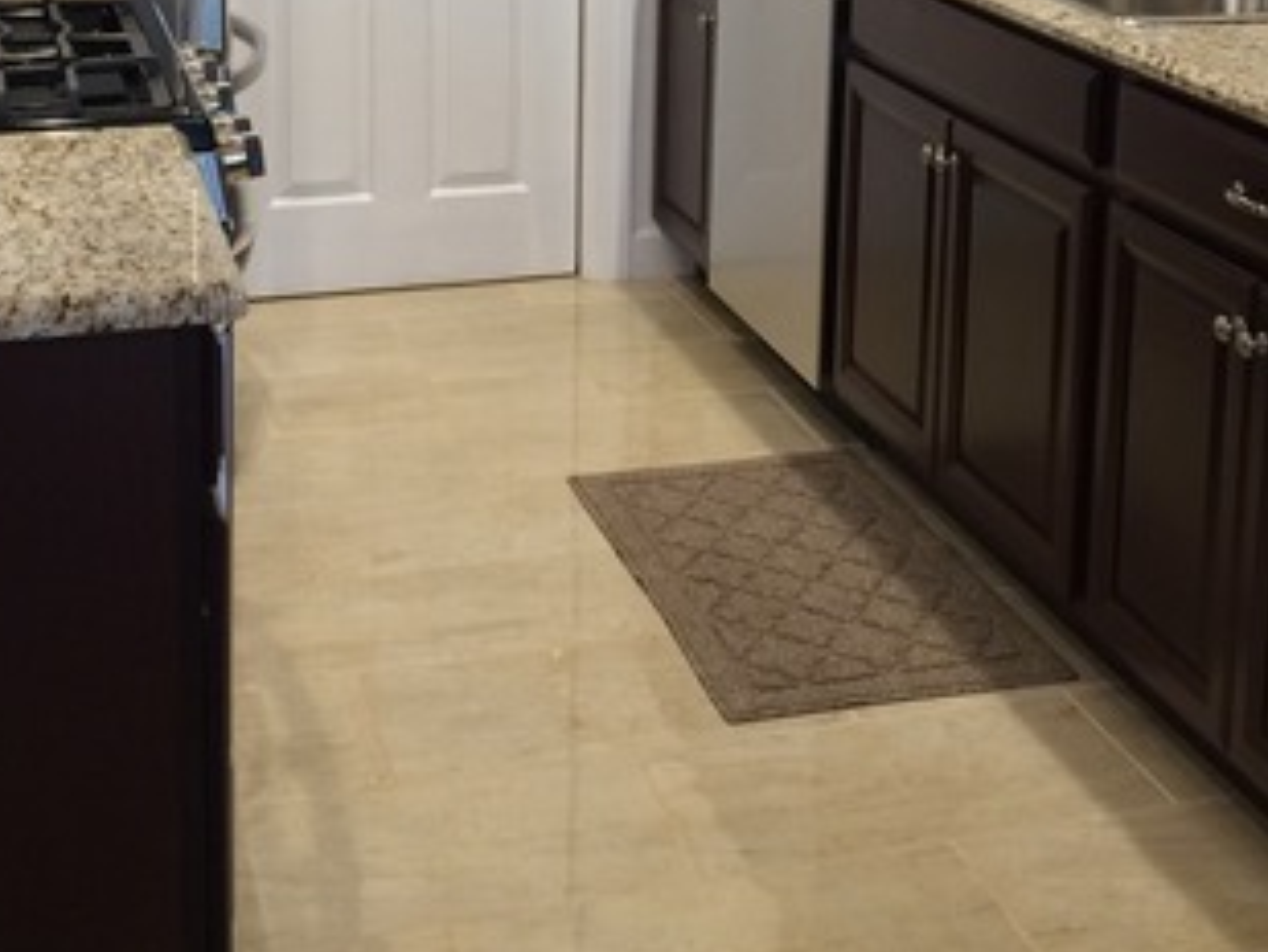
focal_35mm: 60
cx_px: 726
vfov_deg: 23.3
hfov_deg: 32.1
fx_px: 2199
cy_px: -16
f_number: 2.2
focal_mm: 4.15
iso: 80
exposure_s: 1/30
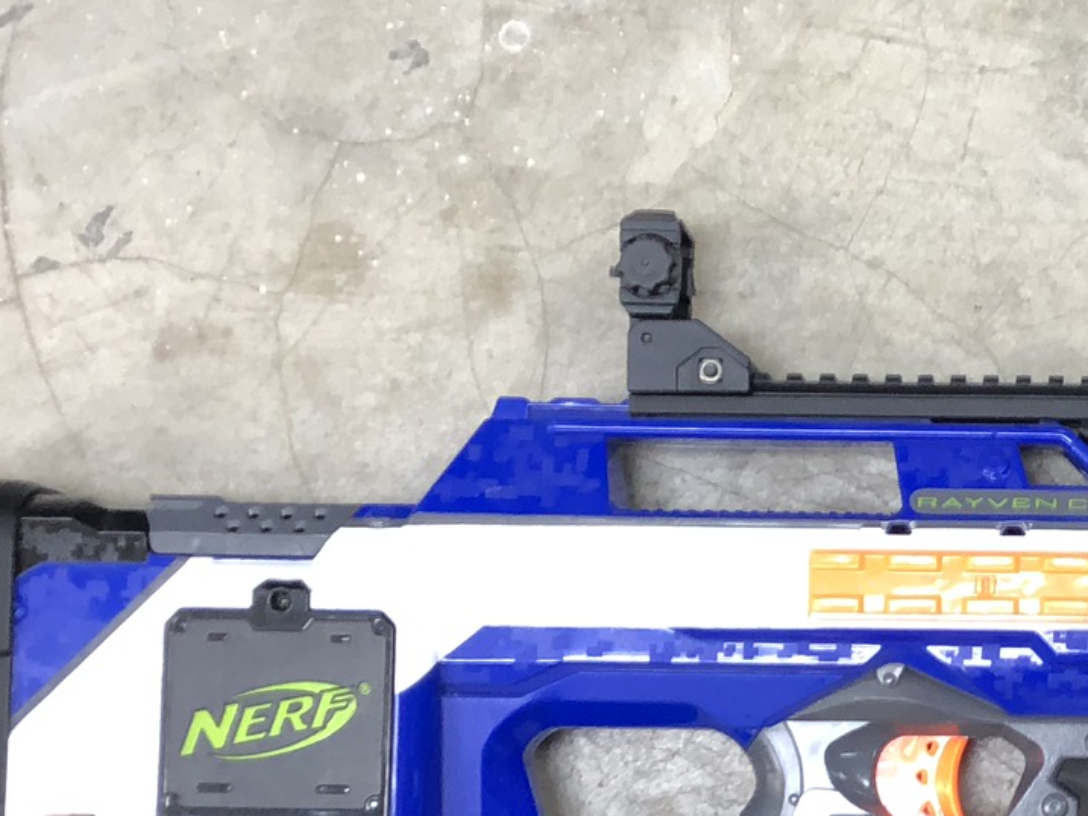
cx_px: 1049
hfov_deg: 23.5
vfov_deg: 18.3
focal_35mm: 80
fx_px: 2515
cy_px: 601
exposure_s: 1/20
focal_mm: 3.99
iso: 200
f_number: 1.8
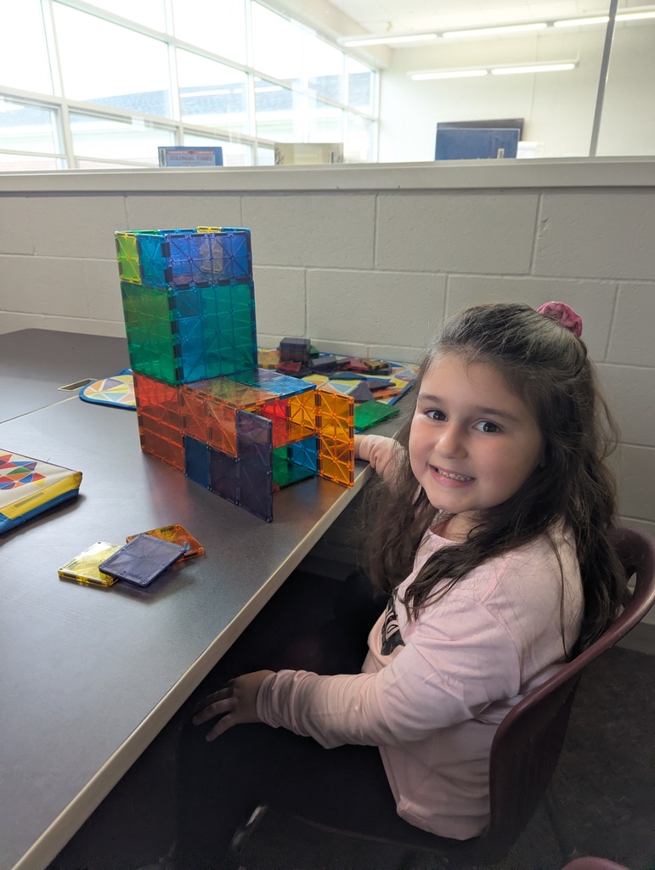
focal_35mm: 24
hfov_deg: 56.9
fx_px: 604
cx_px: 328
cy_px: 435
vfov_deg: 71.5
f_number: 1.85
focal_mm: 6.81
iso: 582
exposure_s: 1/126
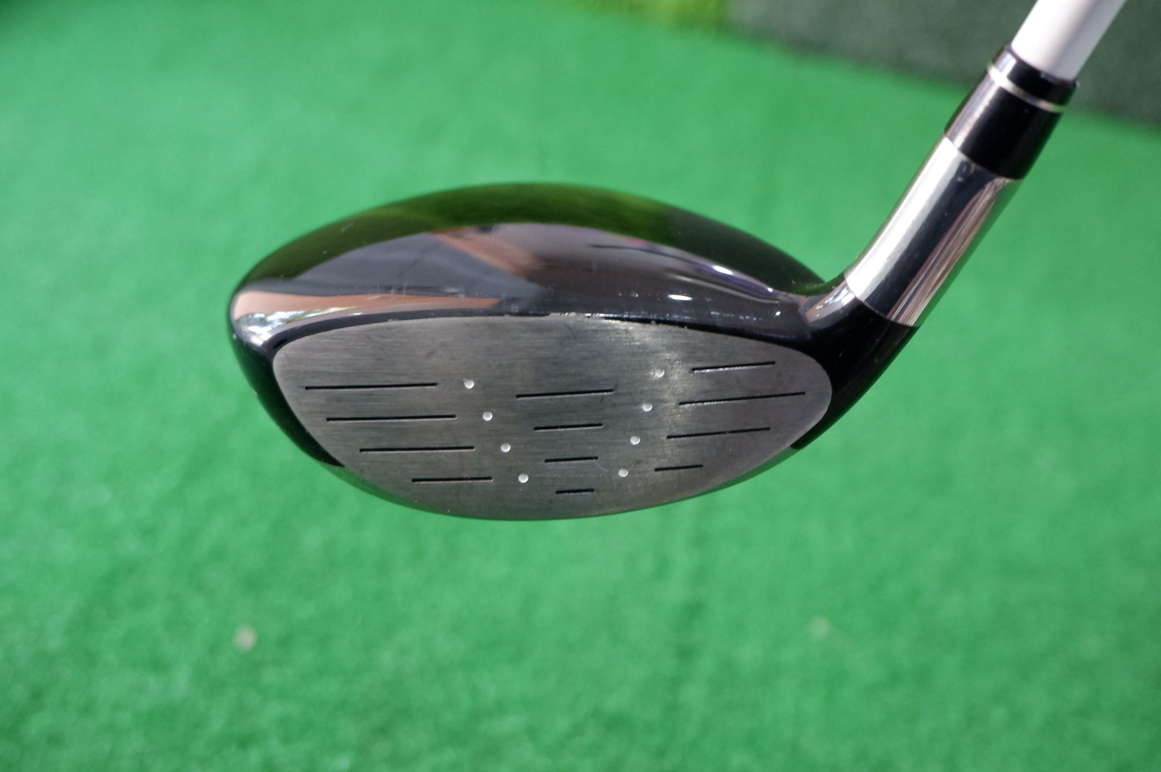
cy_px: 386
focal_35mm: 47
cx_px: 580
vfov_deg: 28.6
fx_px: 1514
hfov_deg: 41.9
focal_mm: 31.4
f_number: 4.7
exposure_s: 1/25
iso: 3200
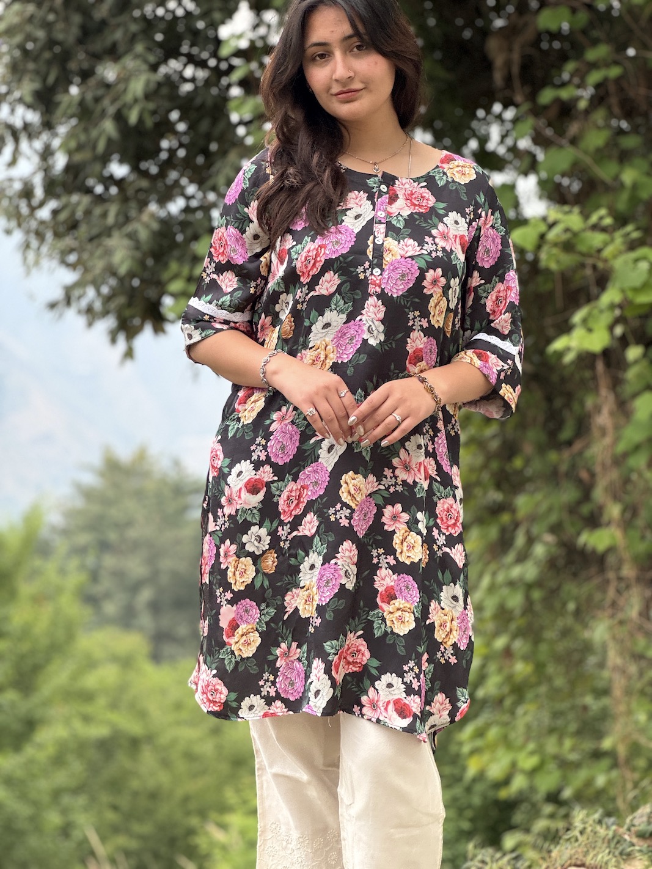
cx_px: 326
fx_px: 1933
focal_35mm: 77
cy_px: 434
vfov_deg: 25.3
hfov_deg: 19.1
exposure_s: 1/99
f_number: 2.8
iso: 160
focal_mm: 9
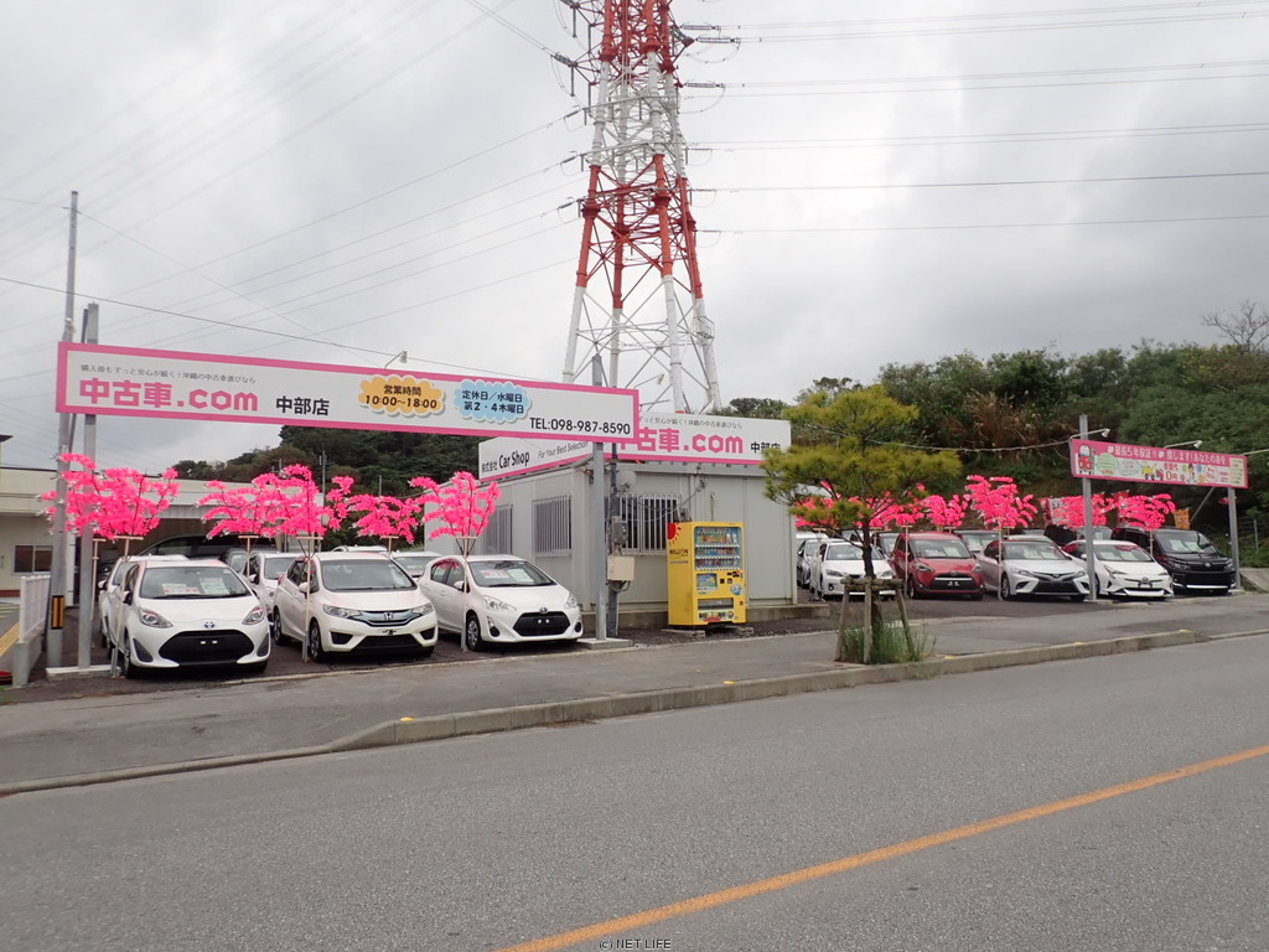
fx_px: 1026
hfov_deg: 63.4
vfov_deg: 49.7
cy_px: 476
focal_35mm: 28
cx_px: 634
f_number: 3.2
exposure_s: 1/800
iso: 100
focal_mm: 5.14
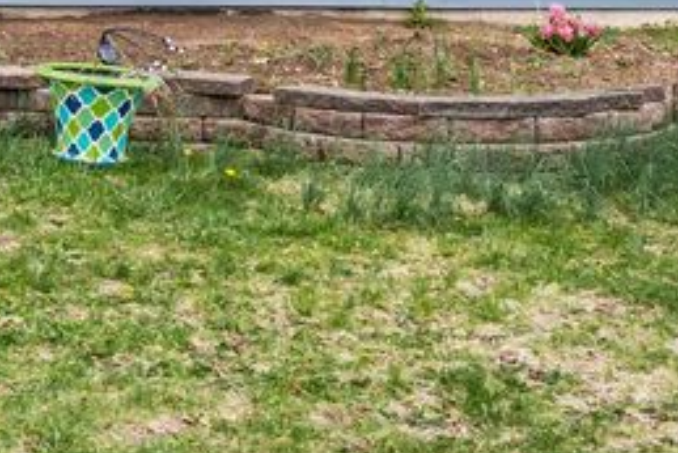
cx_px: -510
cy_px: -361
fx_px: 1884
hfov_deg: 17.1
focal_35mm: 100
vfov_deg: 12.5
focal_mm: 16
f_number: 9
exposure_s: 1/160
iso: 320
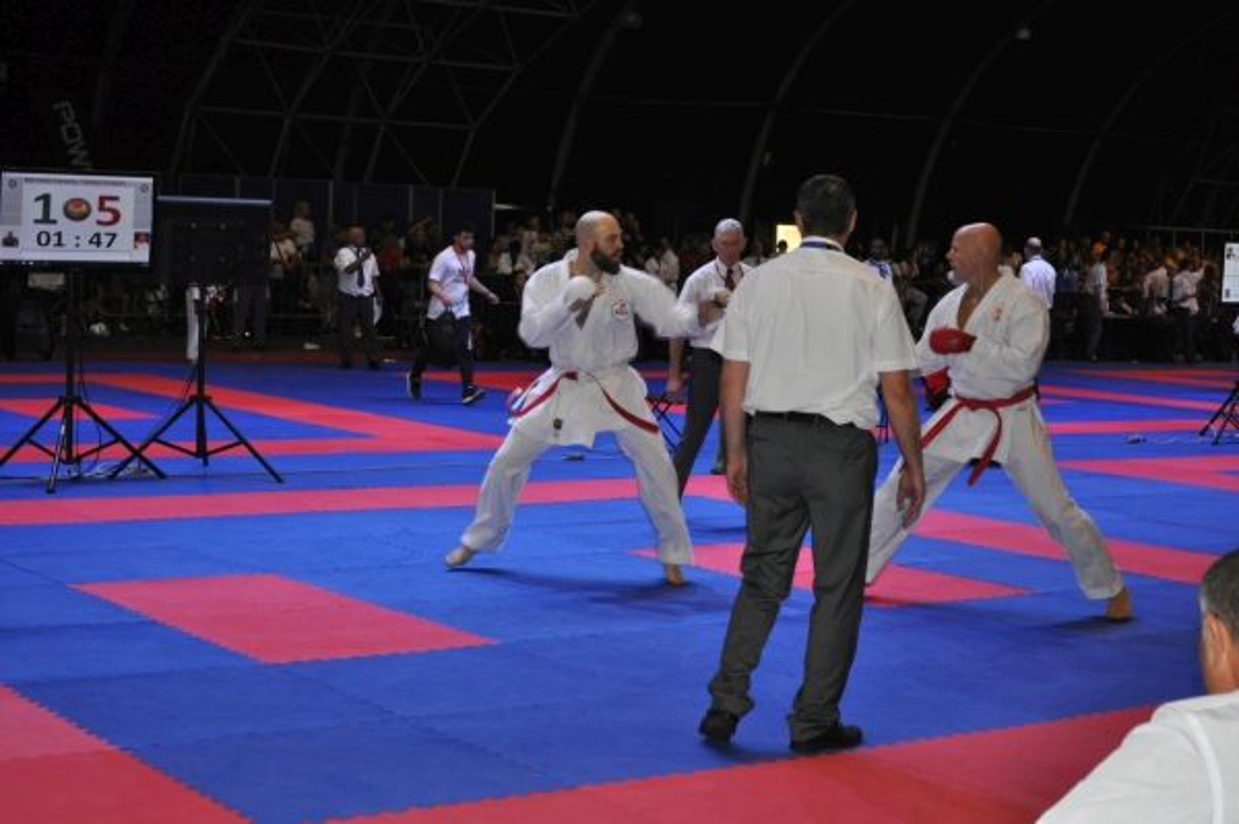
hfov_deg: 31.9
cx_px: 620
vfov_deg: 21.5
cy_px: 412
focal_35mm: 63
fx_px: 2166
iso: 800
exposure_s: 1/60
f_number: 5.3
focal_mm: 42
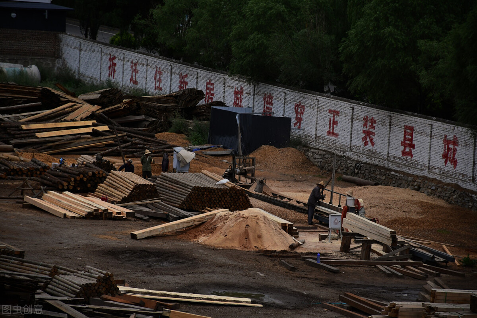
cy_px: 159
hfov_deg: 9.8
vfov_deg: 6.5
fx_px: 2782
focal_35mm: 210
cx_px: 238
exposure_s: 1/500
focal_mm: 140
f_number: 5.6
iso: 800
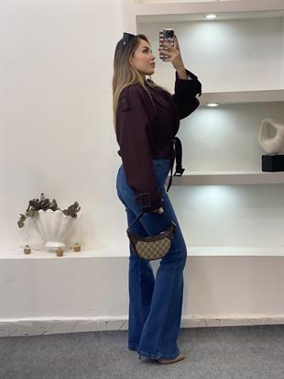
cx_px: 142
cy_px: 190
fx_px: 569
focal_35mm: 52
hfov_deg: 28.0
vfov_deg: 36.8
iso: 80
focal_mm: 6
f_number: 2
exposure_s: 1/100
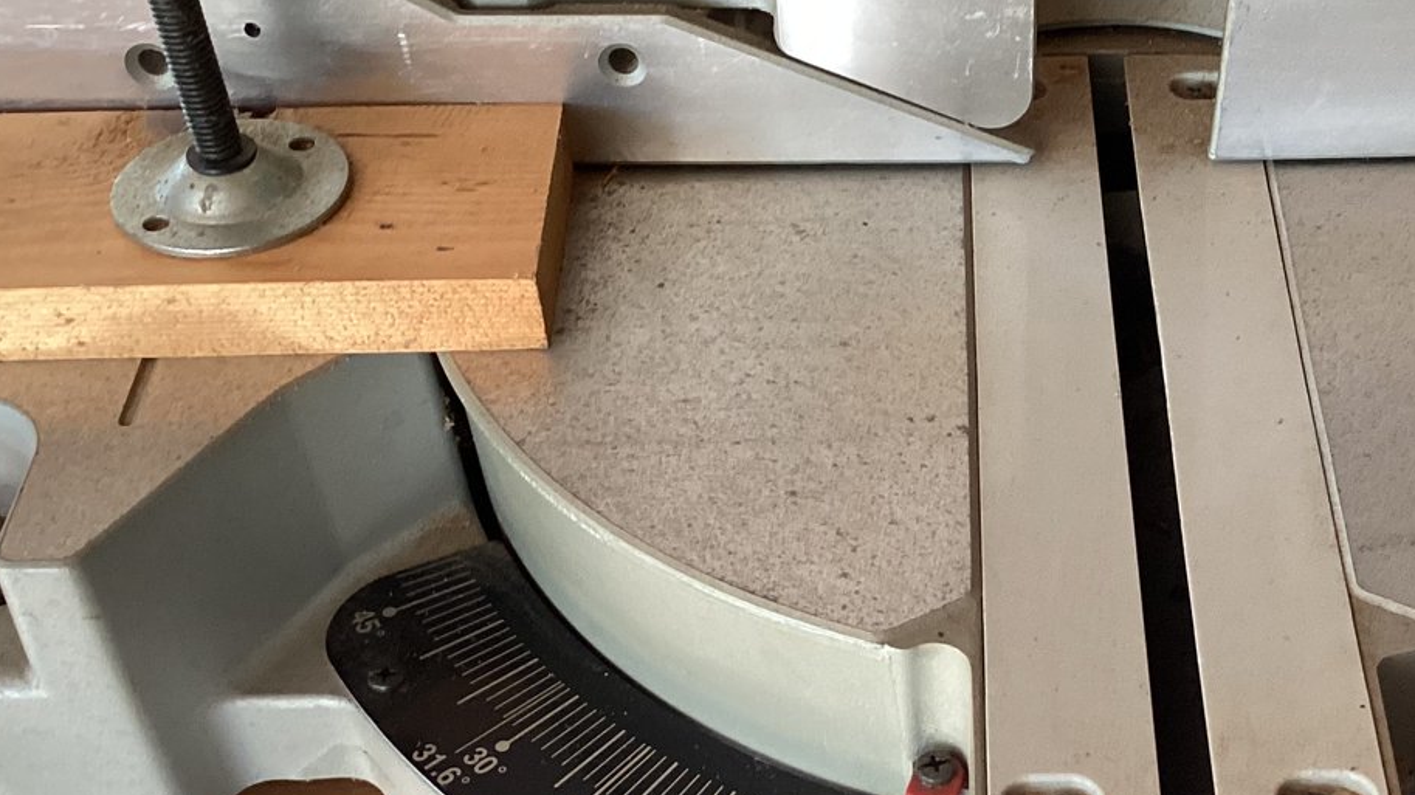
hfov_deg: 36.6
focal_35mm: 56
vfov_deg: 21.2
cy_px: 630
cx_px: 1007
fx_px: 2101
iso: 200
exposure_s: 1/60
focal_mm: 3.3
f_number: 2.4
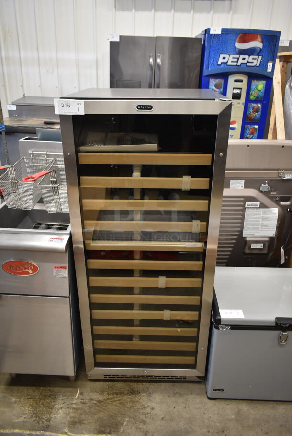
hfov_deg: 48.0
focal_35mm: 27
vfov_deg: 67.3
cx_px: 146
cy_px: 218
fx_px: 328
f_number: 3.5
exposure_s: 1/30
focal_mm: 18
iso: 640
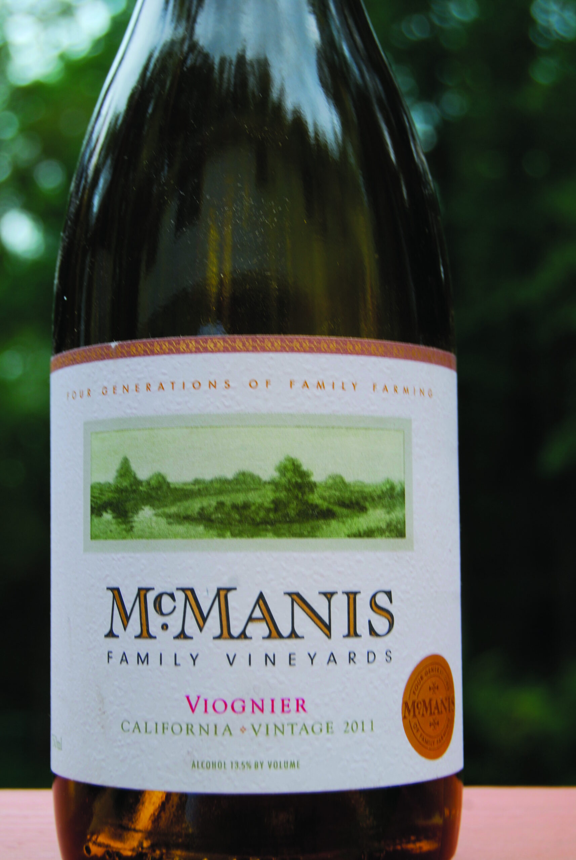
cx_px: 288
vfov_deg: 29.2
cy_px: 430
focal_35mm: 69
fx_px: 1651
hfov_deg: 19.8
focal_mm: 46
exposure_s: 1/60
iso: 100
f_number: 8
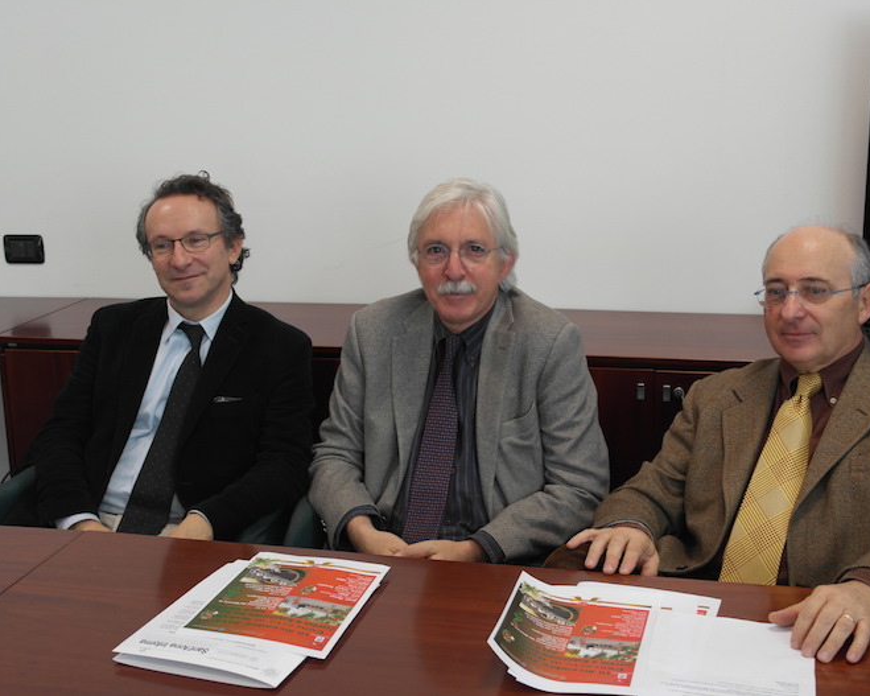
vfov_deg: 30.8
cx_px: 482
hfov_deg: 38.0
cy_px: 347
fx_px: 1261
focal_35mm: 49
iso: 400
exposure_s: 1/80
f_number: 4
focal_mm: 28
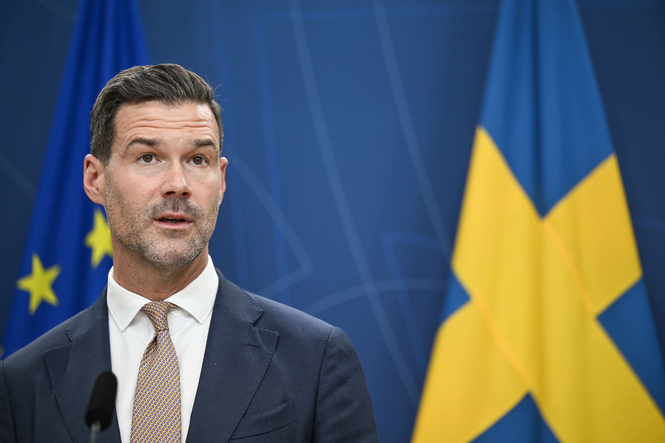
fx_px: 2678
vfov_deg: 9.5
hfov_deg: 14.2
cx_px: 332
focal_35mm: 145
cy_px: 222
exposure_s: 1/500
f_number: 2.8
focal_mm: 145
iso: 1250
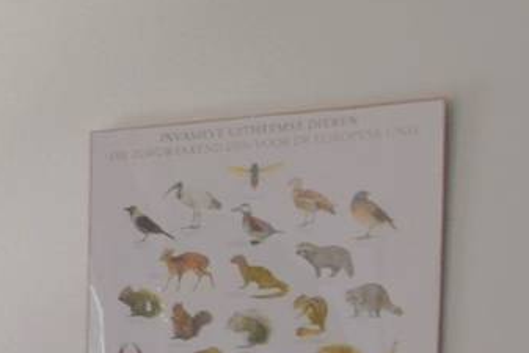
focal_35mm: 114
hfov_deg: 13.5
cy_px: 379
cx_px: -711
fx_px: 1676
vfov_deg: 11.9
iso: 400
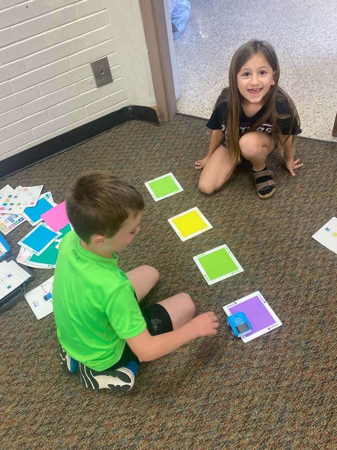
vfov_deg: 61.6
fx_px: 376
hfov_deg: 48.2
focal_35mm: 29
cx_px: 154
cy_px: 221
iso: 125
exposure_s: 1/120
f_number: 1.8
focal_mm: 4.25
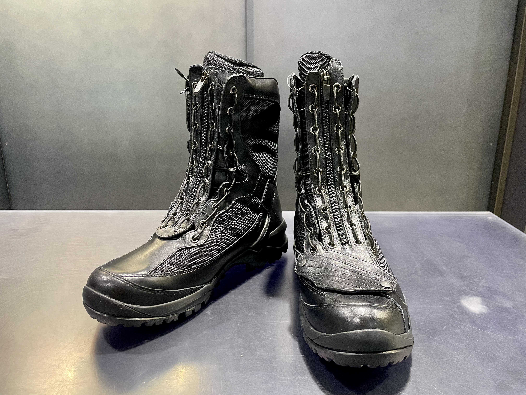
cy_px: 198
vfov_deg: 53.1
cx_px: 263
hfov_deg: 67.3
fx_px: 395
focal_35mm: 26
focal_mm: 4.2
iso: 250
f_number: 1.6
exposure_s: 1/50
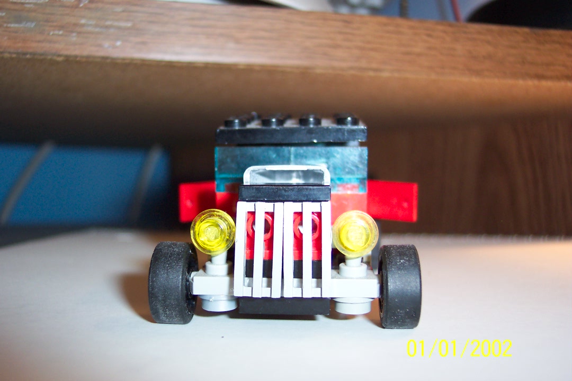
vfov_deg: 35.1
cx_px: 286
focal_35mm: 38
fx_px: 604
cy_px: 190
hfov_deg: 50.7
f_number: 2.8
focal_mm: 8
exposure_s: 1/30
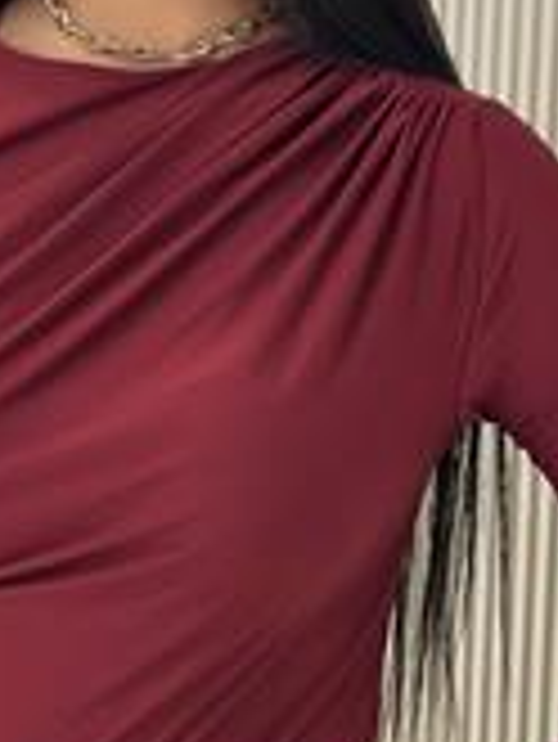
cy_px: 497
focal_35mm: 155
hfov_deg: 9.6
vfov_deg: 12.7
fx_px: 3327
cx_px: 126
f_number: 1.78
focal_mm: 6.86
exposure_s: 1/100
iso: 80
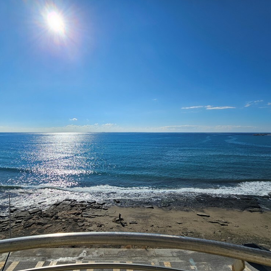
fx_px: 142
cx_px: 123
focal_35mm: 16
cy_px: 137
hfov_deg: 87.2
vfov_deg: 87.4
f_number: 2.2
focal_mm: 2.2
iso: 50
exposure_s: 1/7315
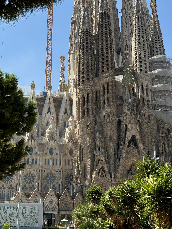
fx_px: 318
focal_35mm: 48
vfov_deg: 39.7
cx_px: 86
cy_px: 114
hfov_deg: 30.3
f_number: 1.78
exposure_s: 1/3610
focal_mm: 6.76
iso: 64
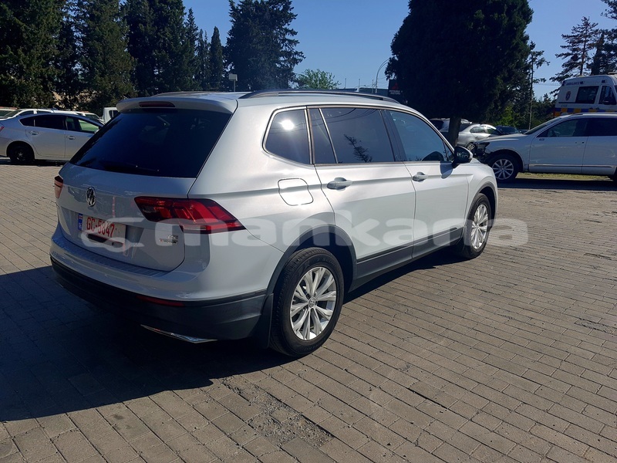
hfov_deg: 67.3
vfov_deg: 53.1
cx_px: 308
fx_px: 463
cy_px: 232
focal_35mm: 26
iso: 50
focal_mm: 4.32
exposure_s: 1/5000
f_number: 1.7
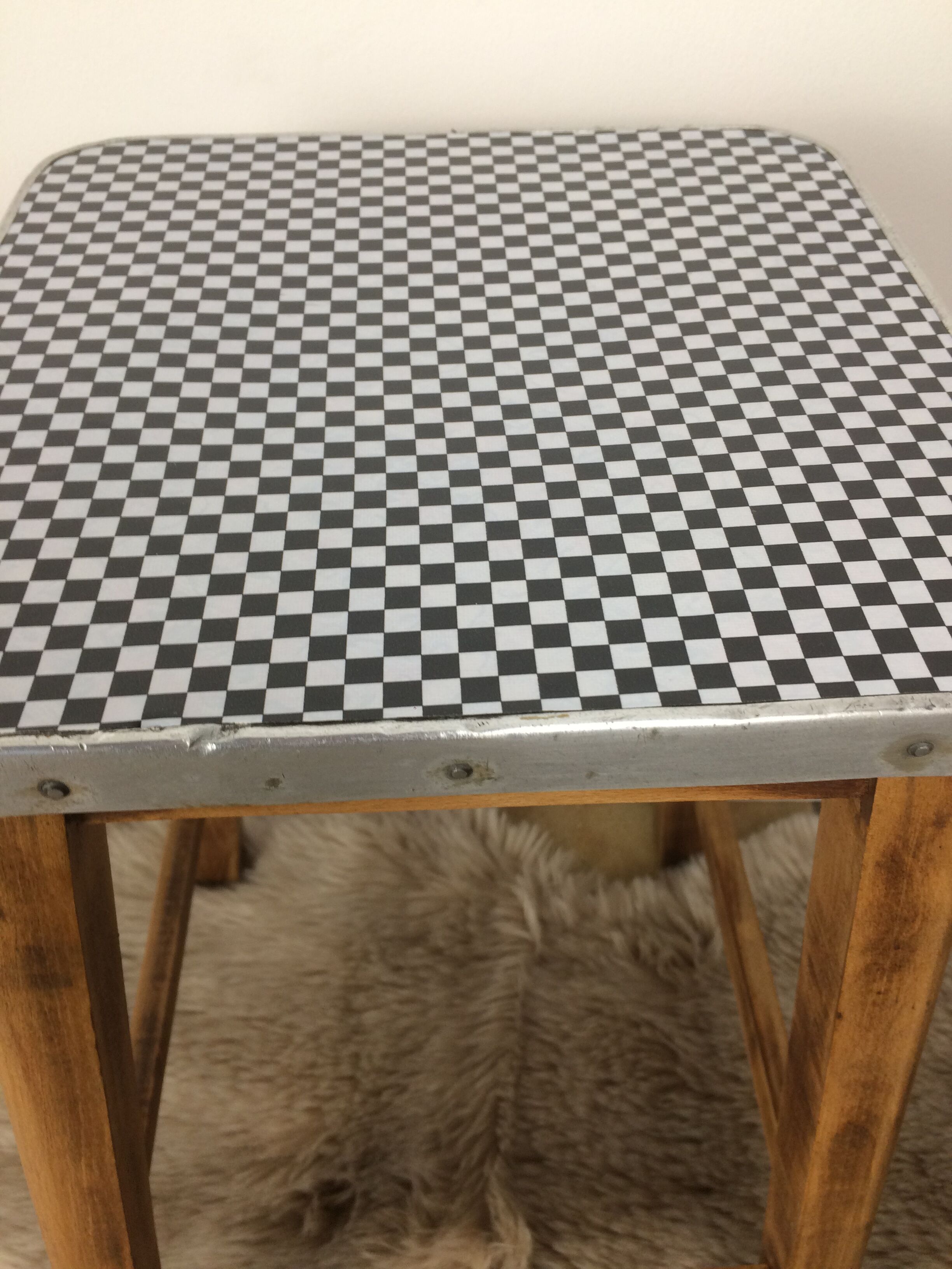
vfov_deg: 61.7
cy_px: 634
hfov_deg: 48.2
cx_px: 476
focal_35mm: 29
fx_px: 1063
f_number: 2.2
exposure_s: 1/33
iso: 64
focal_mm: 4.15
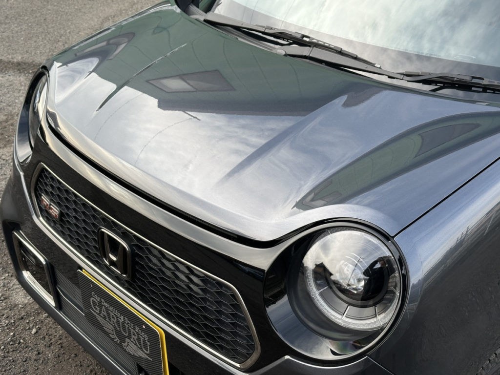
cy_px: 188
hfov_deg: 39.7
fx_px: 693
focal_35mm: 48
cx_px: 250
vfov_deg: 30.3
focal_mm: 6.86
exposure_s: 1/564
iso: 64
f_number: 1.78
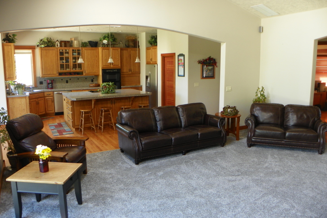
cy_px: 108
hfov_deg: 65.5
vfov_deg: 46.4
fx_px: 254
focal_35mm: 28
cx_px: 163
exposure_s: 1/8
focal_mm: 4.6
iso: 64
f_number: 2.8
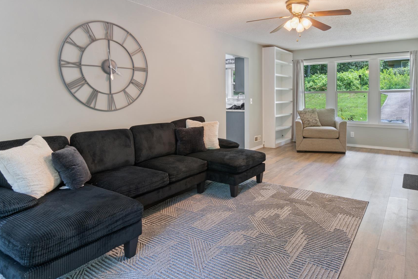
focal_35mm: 22
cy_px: 99
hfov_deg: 77.7
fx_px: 255
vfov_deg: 56.3
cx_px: 250
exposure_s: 1.6
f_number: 9
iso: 250
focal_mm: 10
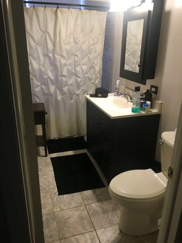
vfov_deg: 61.7
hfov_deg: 48.2
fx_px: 203
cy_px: 122
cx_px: 91
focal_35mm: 29
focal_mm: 4.15
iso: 64
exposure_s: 1/30
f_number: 2.2
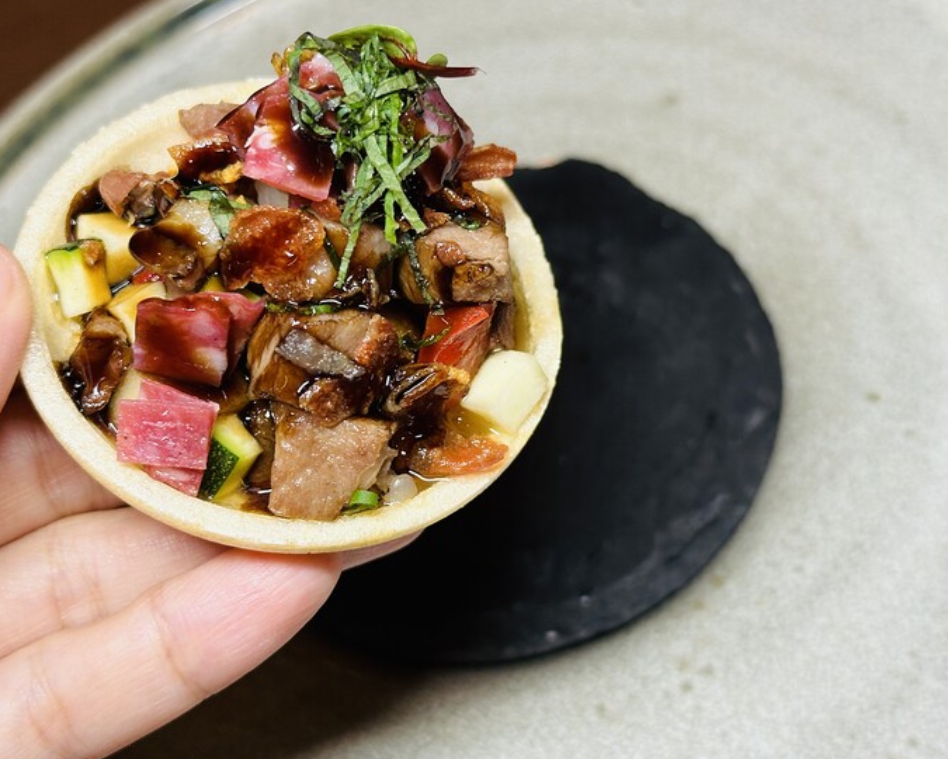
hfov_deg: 31.9
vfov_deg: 25.8
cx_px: 409
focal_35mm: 59
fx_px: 1655
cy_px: 325
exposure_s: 1/60
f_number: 1.78
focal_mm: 6.86
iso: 125
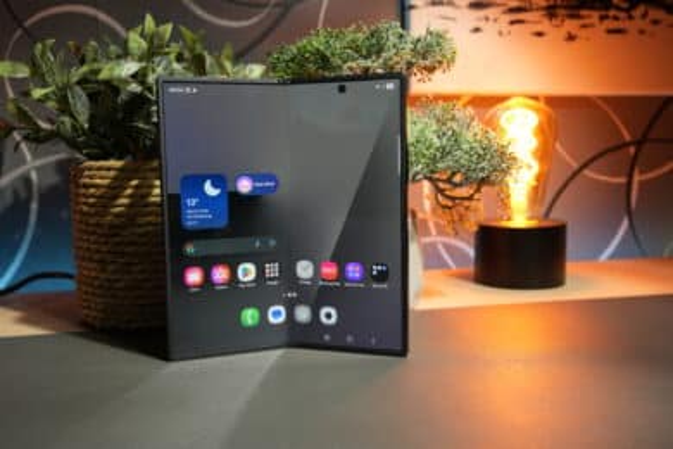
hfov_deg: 53.1
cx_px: 336
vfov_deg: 36.9
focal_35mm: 36
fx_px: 673
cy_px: 224
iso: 640
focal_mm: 36
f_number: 8
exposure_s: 1/40
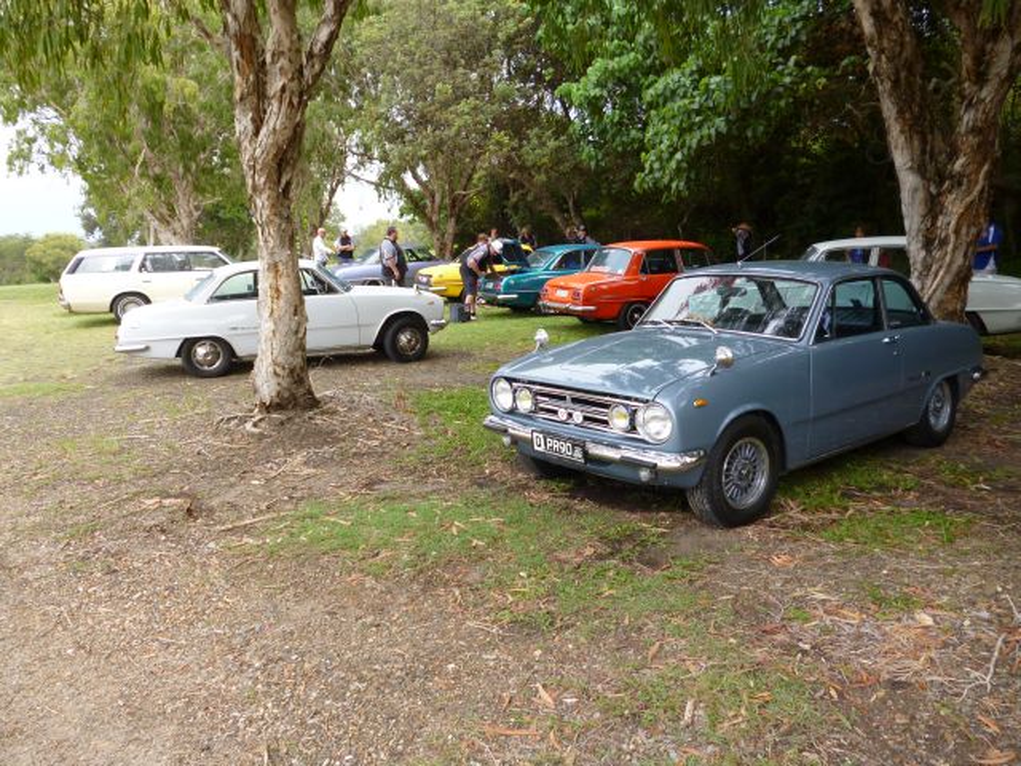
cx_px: 510
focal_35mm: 28
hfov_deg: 63.4
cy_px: 383
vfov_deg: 49.7
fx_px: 826
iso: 100
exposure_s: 1/100
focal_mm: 5
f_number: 3.1
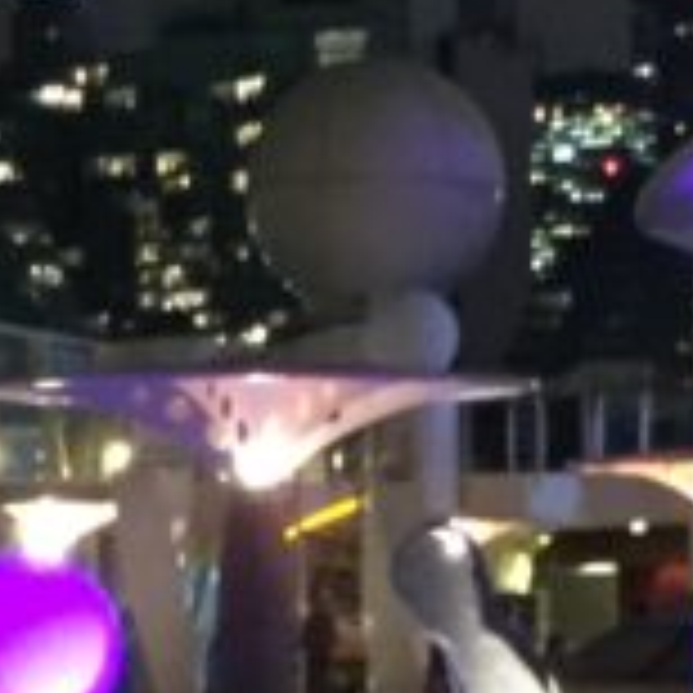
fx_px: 4530
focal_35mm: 200
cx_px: 207
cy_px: 742
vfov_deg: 8.7
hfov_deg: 8.7
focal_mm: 4.15
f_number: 2.2
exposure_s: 1/15
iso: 640
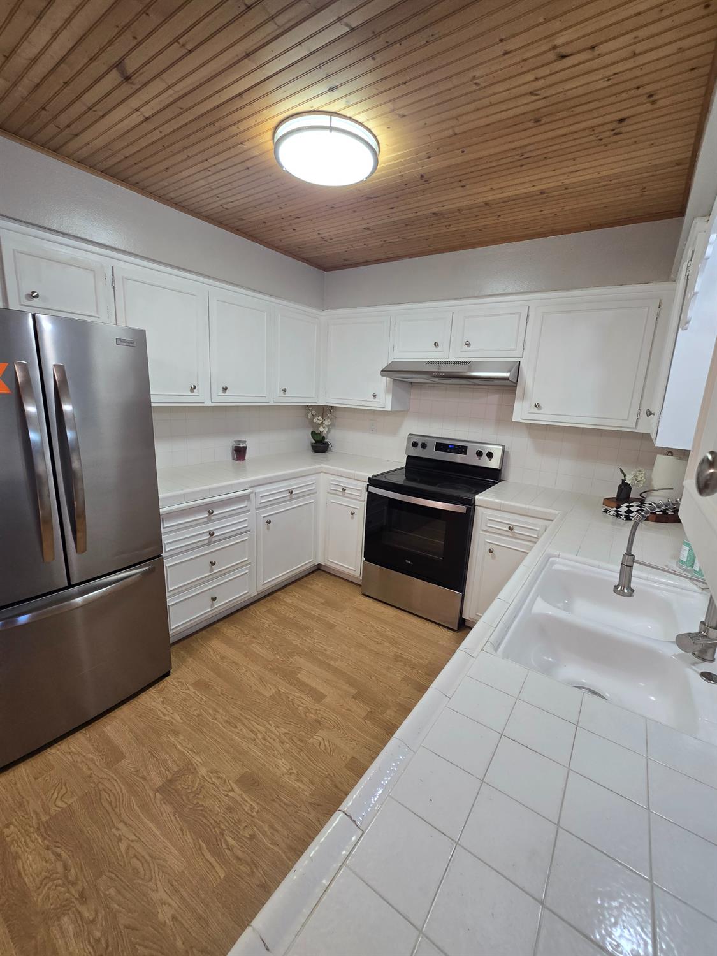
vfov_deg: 106.2
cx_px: 358
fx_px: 359
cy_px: 478
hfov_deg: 89.9
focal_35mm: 13
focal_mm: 2.2
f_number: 2.2
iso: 125
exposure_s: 1/60
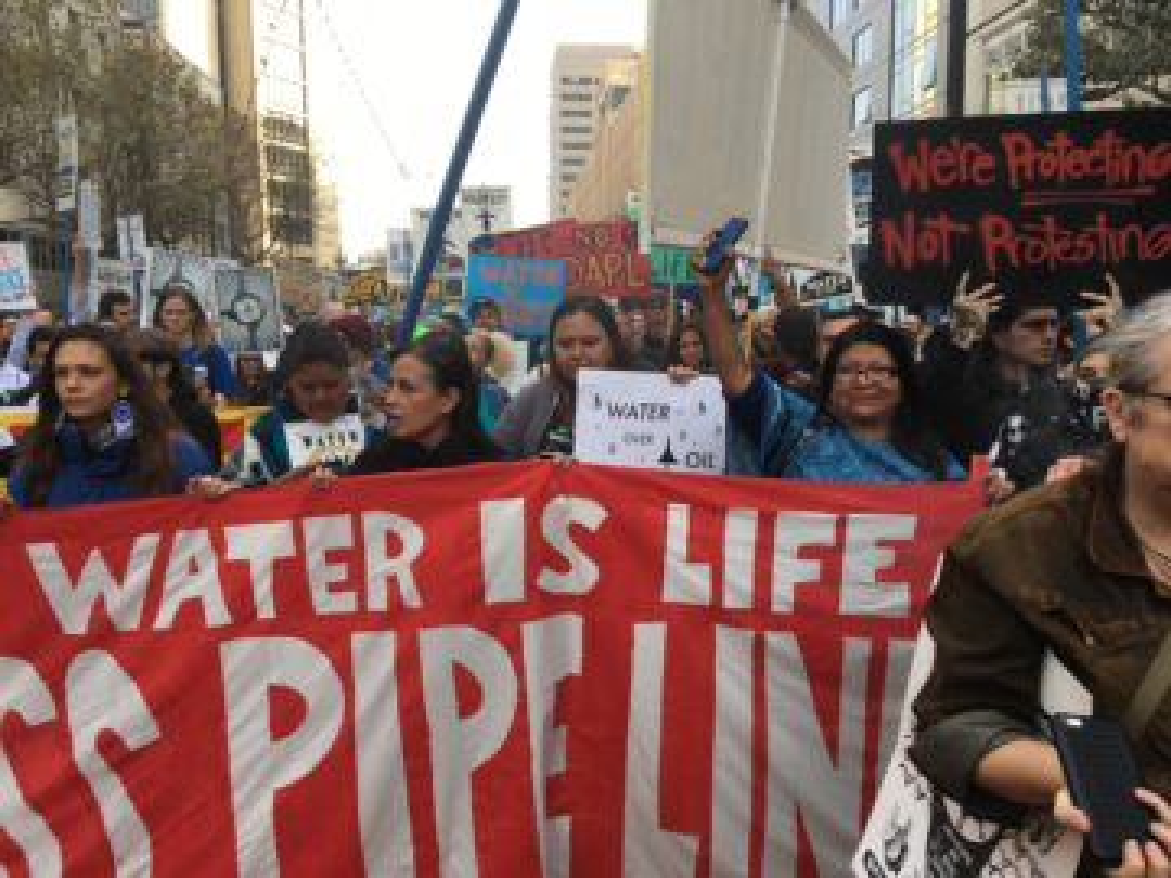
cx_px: 586
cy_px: 439
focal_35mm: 29
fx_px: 981
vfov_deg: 48.2
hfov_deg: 61.7
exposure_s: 1/158
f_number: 2.2
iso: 25
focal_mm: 4.15
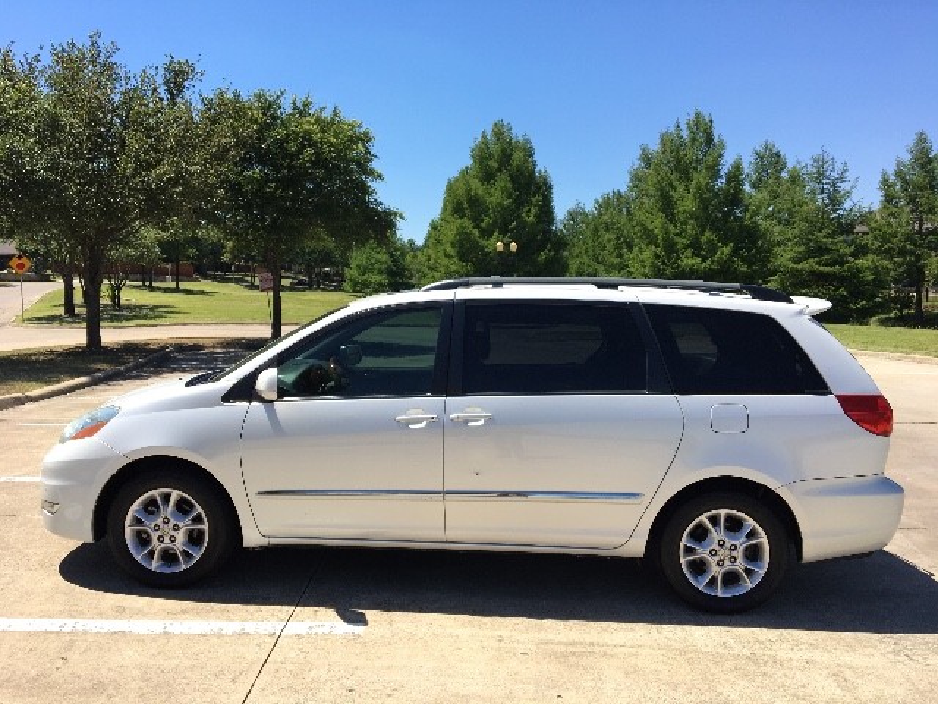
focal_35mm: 29
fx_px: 786
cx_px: 469
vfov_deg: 48.2
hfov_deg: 61.7
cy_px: 352
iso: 25
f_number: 2.2
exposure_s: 1/1183
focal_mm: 4.15
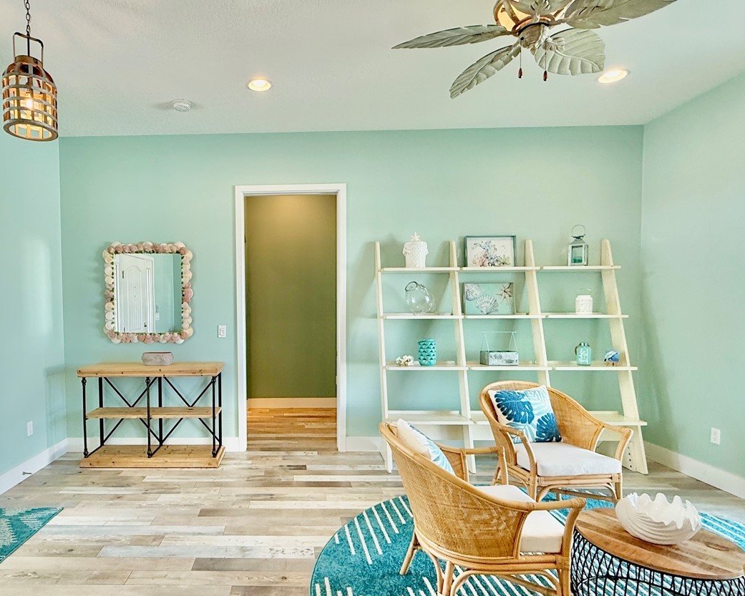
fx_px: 463
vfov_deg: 65.4
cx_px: 278
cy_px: 328
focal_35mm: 21
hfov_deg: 76.2
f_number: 2.2
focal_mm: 2.22
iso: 160
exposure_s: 1/120
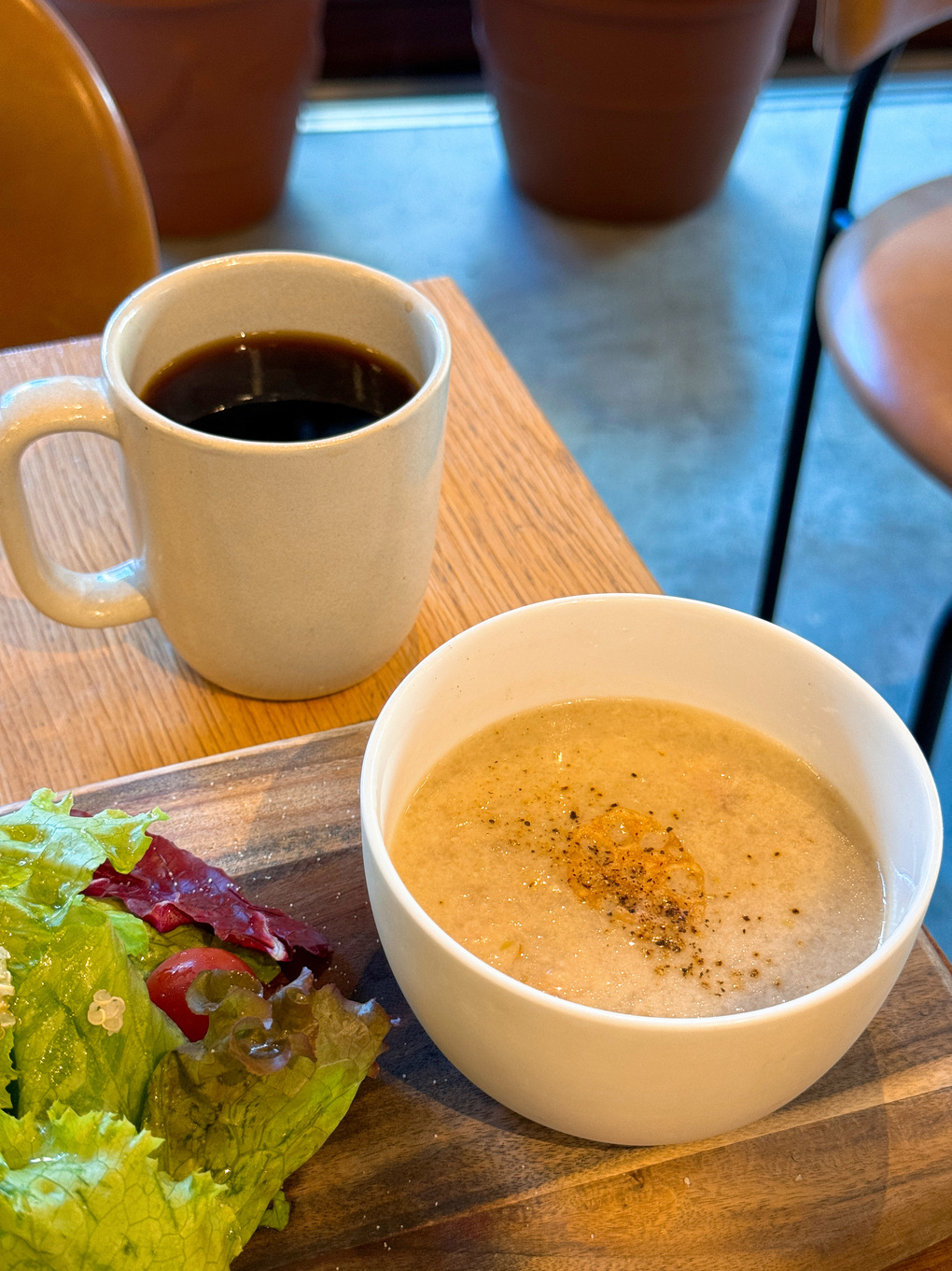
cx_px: 476
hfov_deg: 30.3
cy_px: 636
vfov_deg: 39.7
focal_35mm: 48
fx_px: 1761
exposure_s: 1/50
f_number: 1.78
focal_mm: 6.76
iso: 80
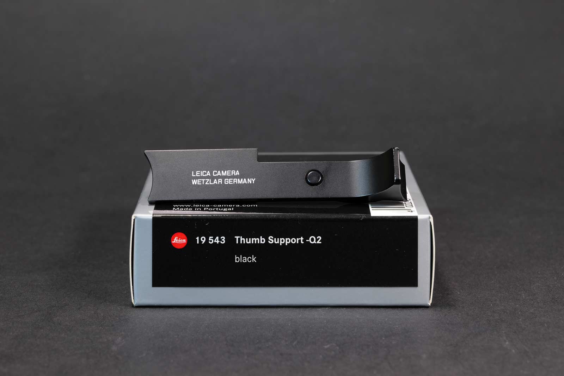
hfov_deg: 23.4
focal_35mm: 87
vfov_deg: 15.7
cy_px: 188
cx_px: 282
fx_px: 1363
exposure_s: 1.6
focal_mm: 87
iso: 200
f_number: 14
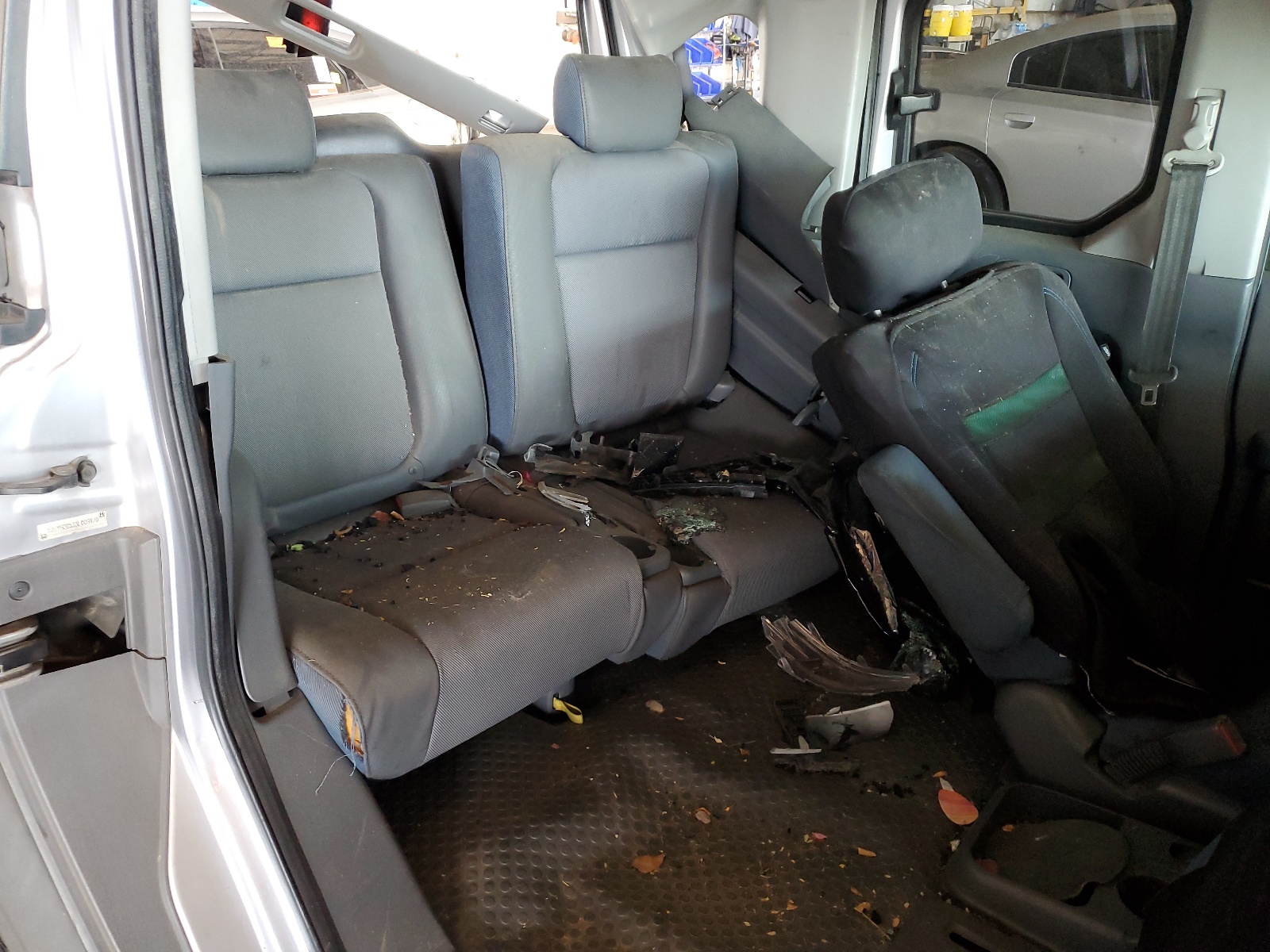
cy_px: 476
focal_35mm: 26
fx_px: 954
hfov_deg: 67.3
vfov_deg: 53.1
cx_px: 635
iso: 235
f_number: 1.5
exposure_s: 1/60.2
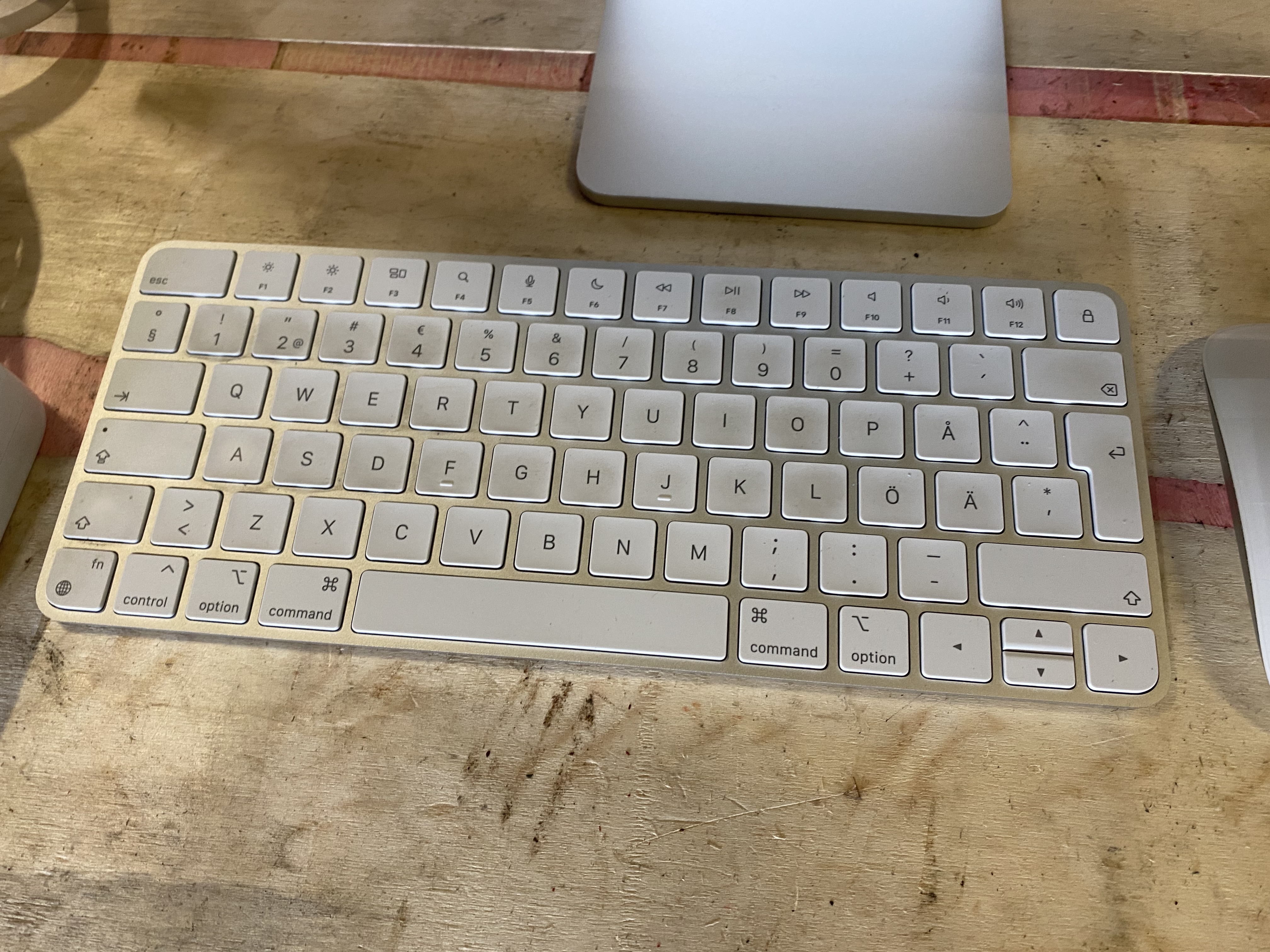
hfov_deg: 67.3
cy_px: 476
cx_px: 635
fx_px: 954
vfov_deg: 53.1
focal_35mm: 26
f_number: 1.8
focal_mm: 4.25
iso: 125
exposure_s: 1/50
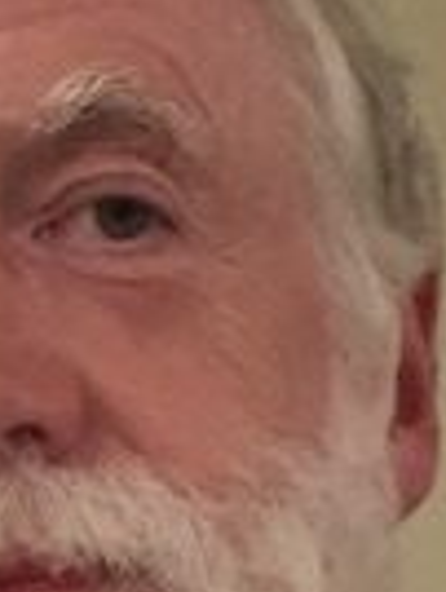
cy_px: 1440
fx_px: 3785
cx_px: 102
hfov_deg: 6.7
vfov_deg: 8.2
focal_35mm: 221
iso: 250
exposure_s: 1/20
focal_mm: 4.15
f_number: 2.2
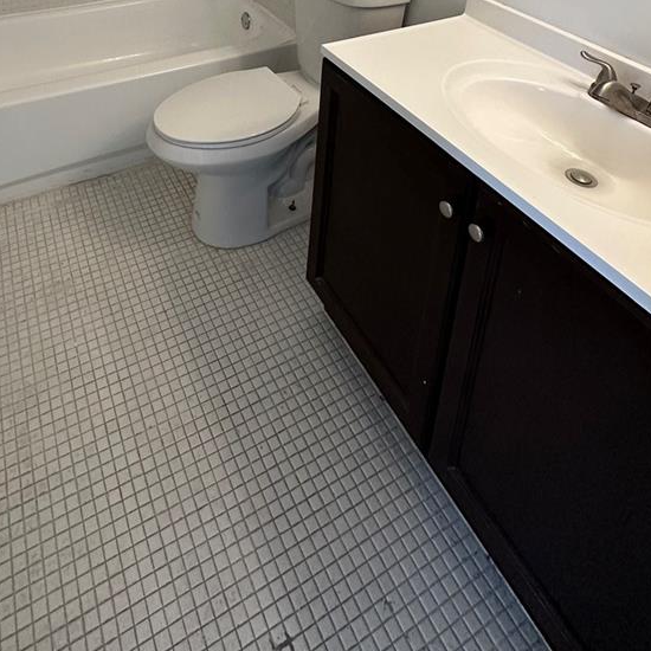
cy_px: -50
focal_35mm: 27
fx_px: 574
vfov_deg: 45.7
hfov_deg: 58.3
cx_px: 241
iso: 200
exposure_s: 1/120
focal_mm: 2.22
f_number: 2.2
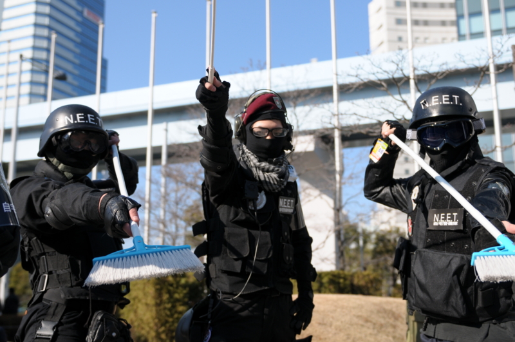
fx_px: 621
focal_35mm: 44
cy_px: 171
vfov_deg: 30.8
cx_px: 258
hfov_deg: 45.0
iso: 200
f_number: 2.8
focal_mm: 29
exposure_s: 1/3200
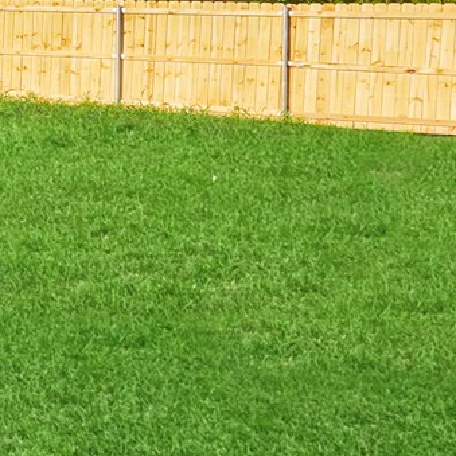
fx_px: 1337
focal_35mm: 90
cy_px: 35
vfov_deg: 19.0
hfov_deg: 12.7
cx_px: -757
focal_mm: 11
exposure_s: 1/160
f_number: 8
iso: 125
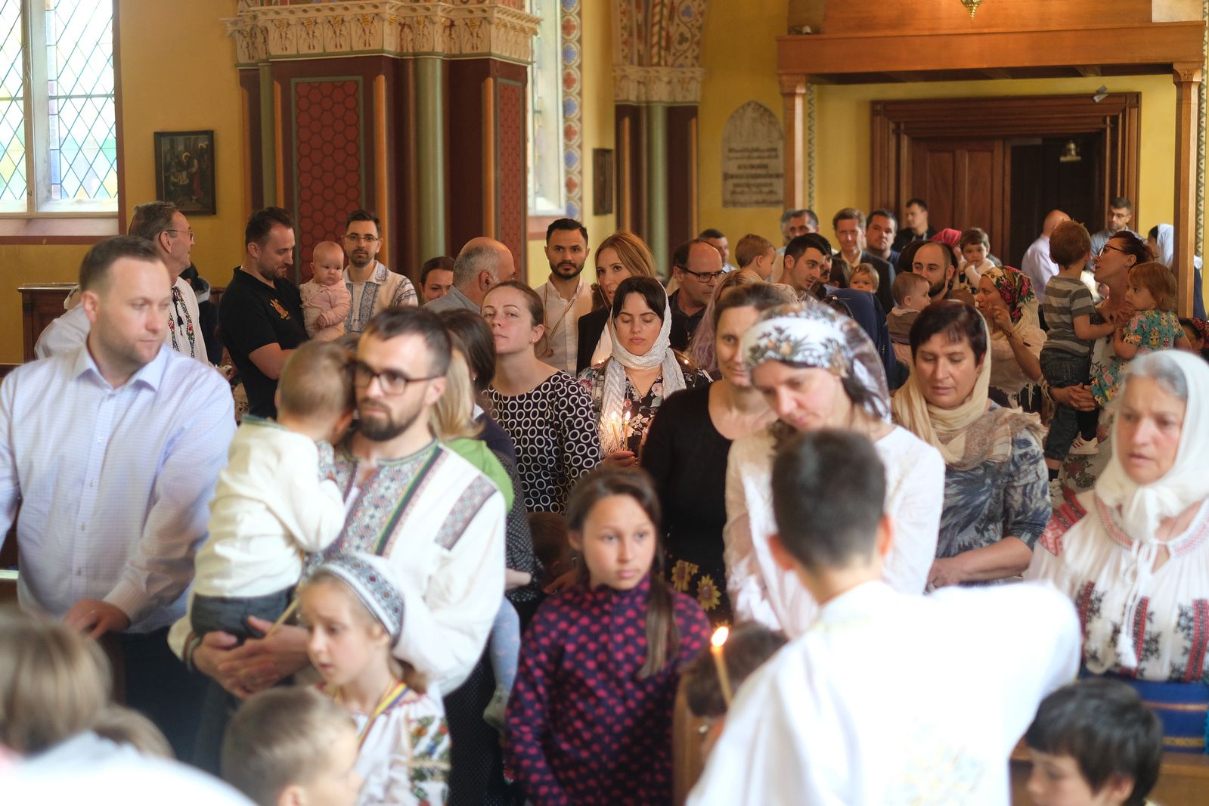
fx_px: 1780
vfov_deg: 25.5
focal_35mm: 53
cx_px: 604
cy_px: 403
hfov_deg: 37.5
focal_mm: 35
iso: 800
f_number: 1.4
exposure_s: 1/160
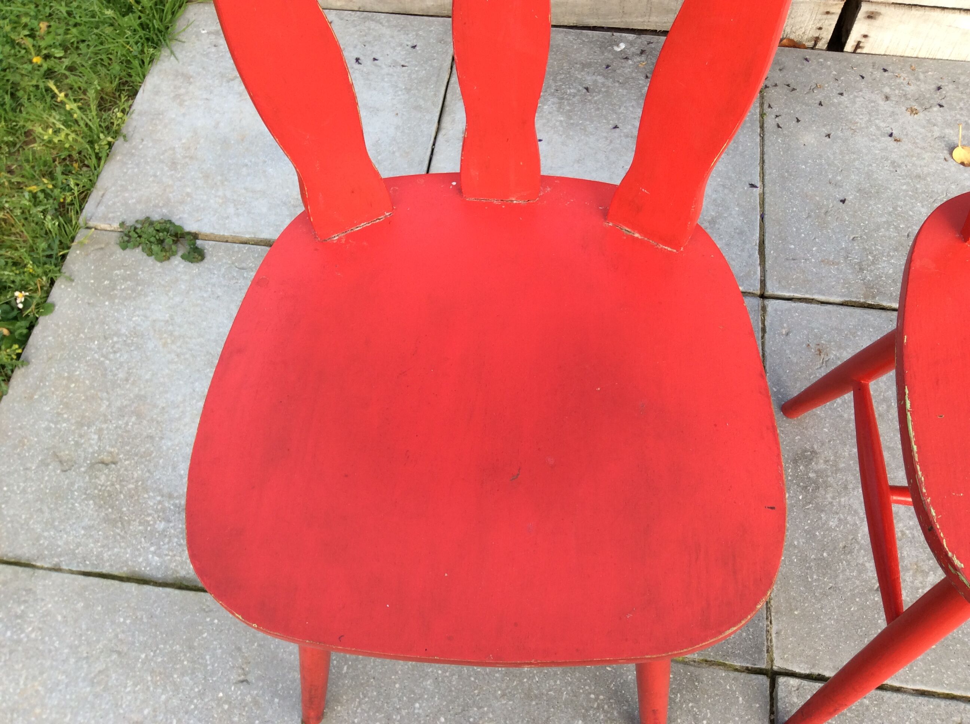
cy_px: 362
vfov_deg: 44.1
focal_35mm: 32
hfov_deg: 56.9
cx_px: 485
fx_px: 895
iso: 32
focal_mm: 3.3
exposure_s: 1/240
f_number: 2.4
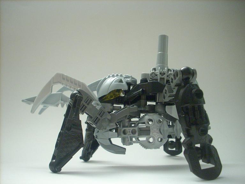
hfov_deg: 50.1
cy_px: 92
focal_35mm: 37
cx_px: 122
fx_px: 262
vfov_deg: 38.7
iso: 295
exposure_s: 1/4
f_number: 2.8
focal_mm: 6.2
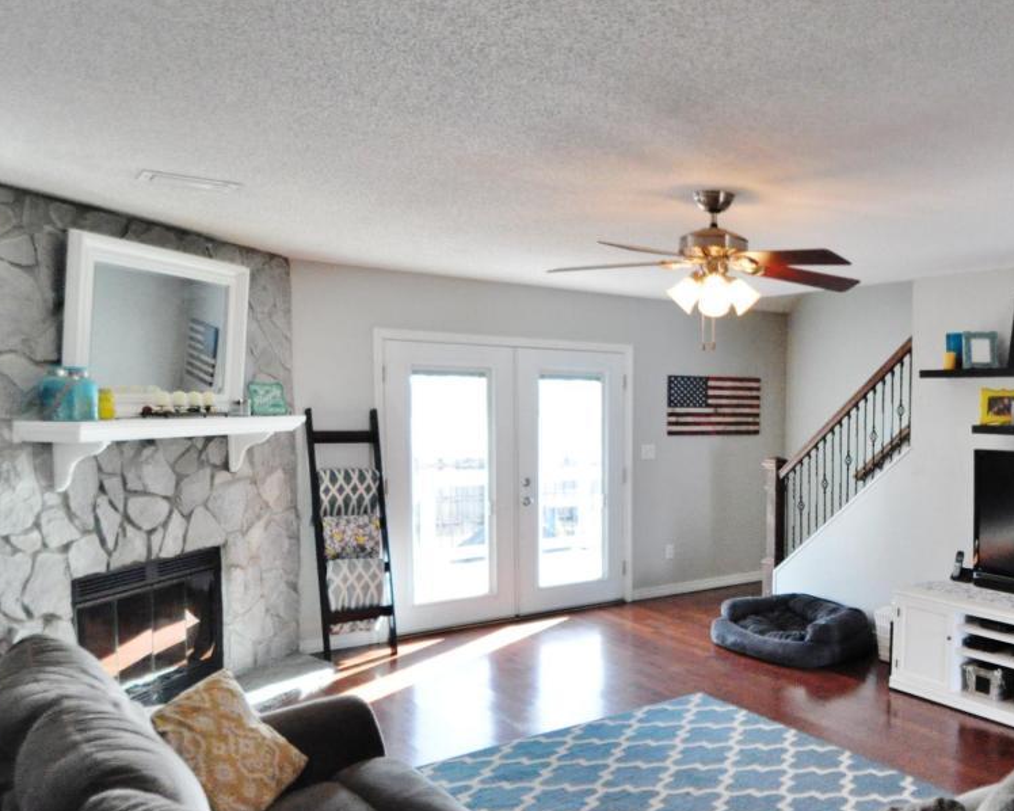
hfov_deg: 54.3
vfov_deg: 49.6
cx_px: 872
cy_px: 494
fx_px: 870
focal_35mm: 29
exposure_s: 1/250
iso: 1600
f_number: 3.5
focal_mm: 10
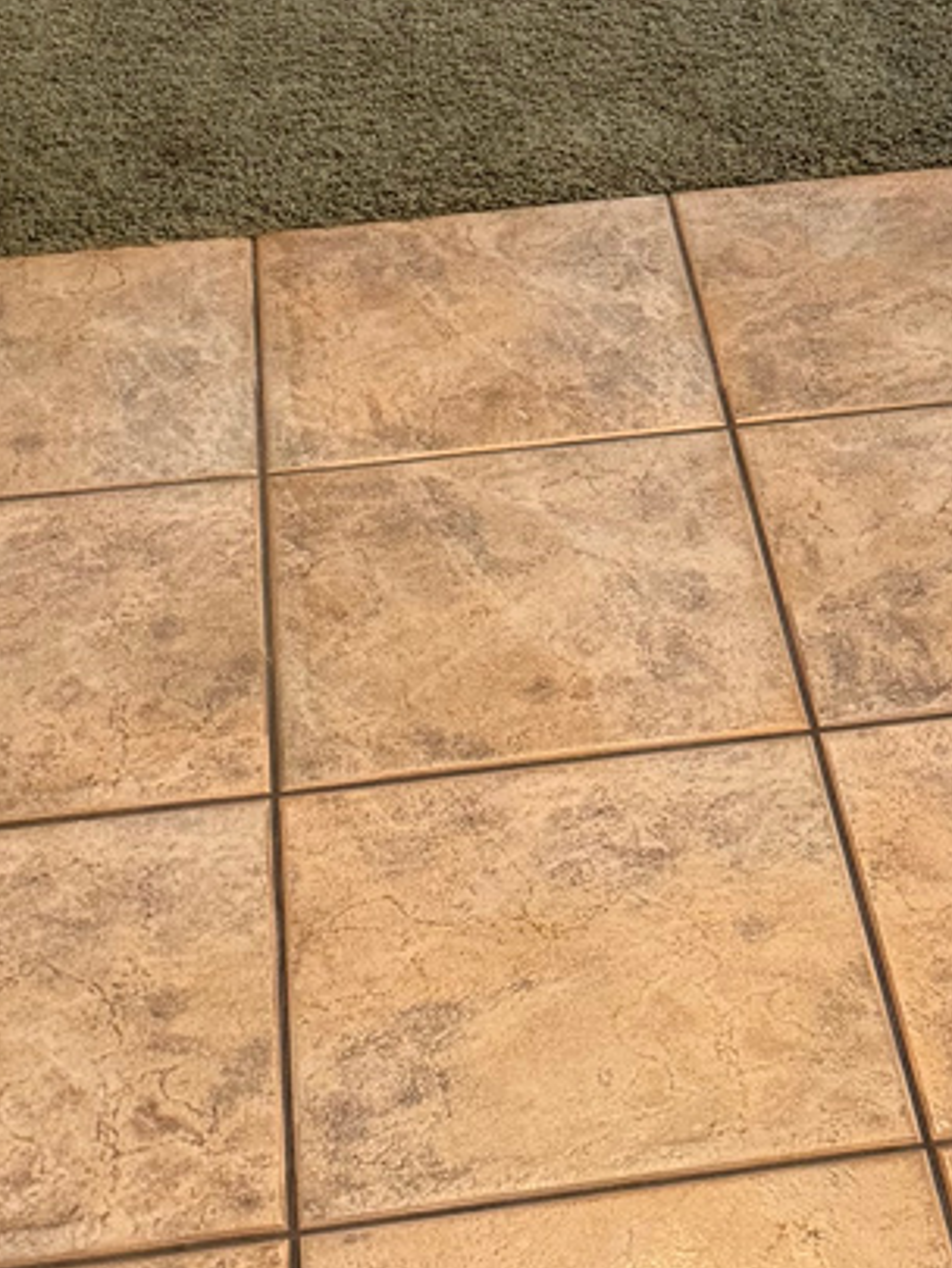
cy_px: -902
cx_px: 827
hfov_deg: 16.1
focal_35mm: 91
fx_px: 3335
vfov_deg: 17.9
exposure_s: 1/60
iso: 200
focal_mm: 6.76
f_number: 1.78
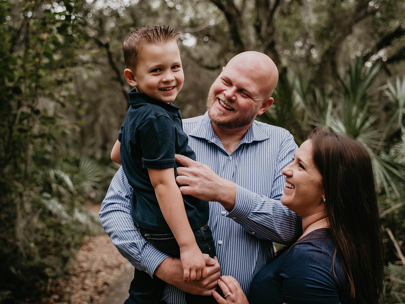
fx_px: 550
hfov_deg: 40.4
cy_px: 151
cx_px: 198
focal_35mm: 47
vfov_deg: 30.9
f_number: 2.8
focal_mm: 43
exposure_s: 1/160
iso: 800
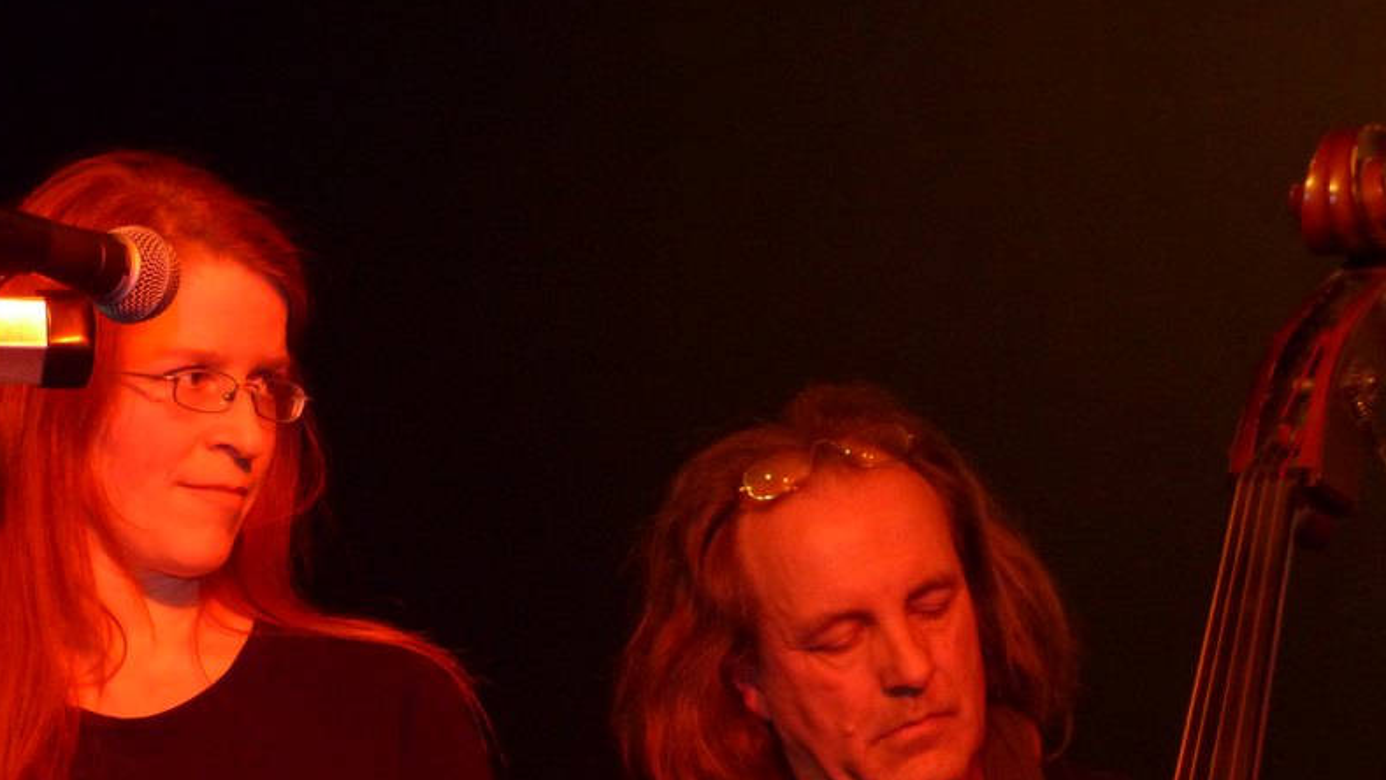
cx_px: 550
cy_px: 555
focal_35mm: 174
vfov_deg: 7.0
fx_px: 6395
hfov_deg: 12.4
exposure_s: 1/60
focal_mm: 22.6
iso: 400
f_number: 2.8
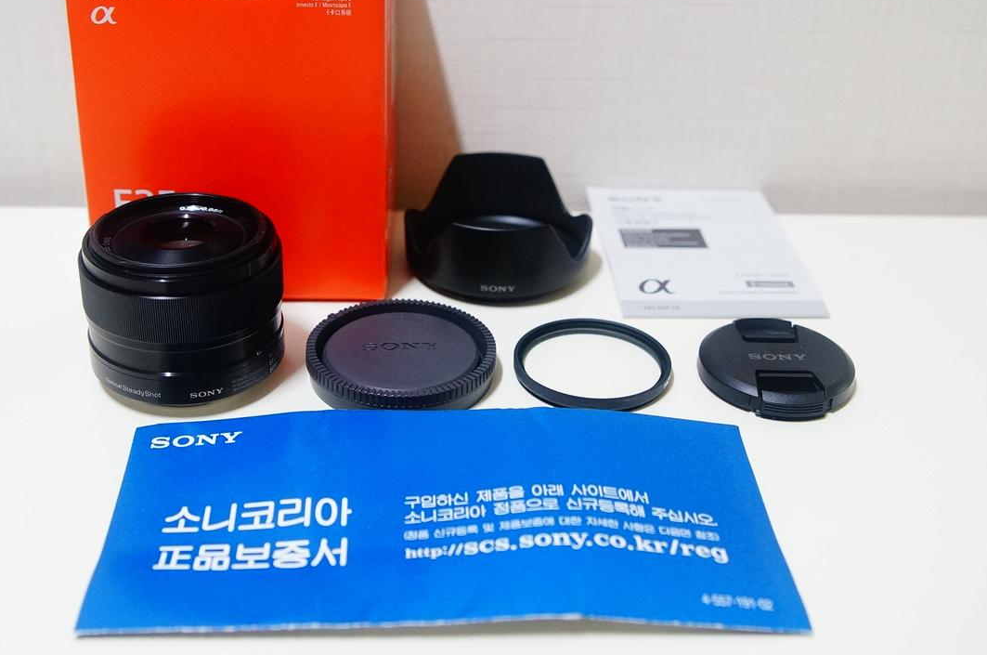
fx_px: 1341
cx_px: 455
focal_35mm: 49
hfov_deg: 40.4
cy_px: 254
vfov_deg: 27.4
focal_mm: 24
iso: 1000
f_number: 3.2
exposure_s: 1/60
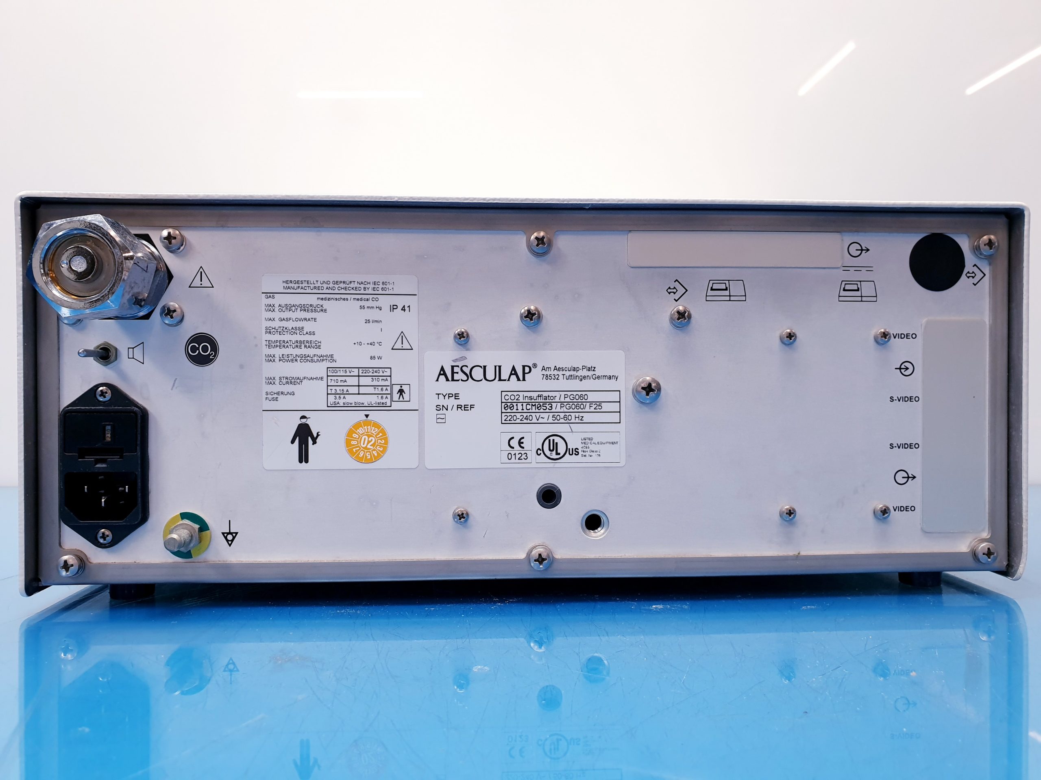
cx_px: 520
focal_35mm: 26
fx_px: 782
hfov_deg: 67.3
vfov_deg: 53.1
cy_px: 390
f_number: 2.4
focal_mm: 4.3
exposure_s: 1/50
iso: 80
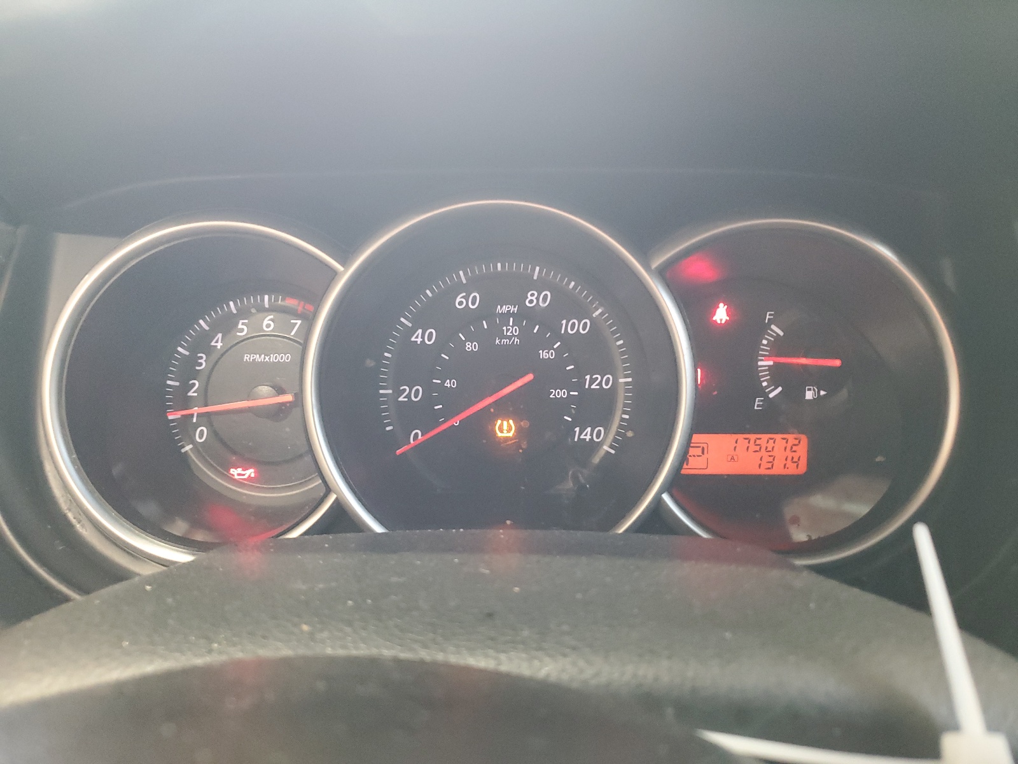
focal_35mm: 26
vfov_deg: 53.1
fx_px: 765
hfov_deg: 67.3
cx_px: 509
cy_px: 382
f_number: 1.5
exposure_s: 1/30
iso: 331
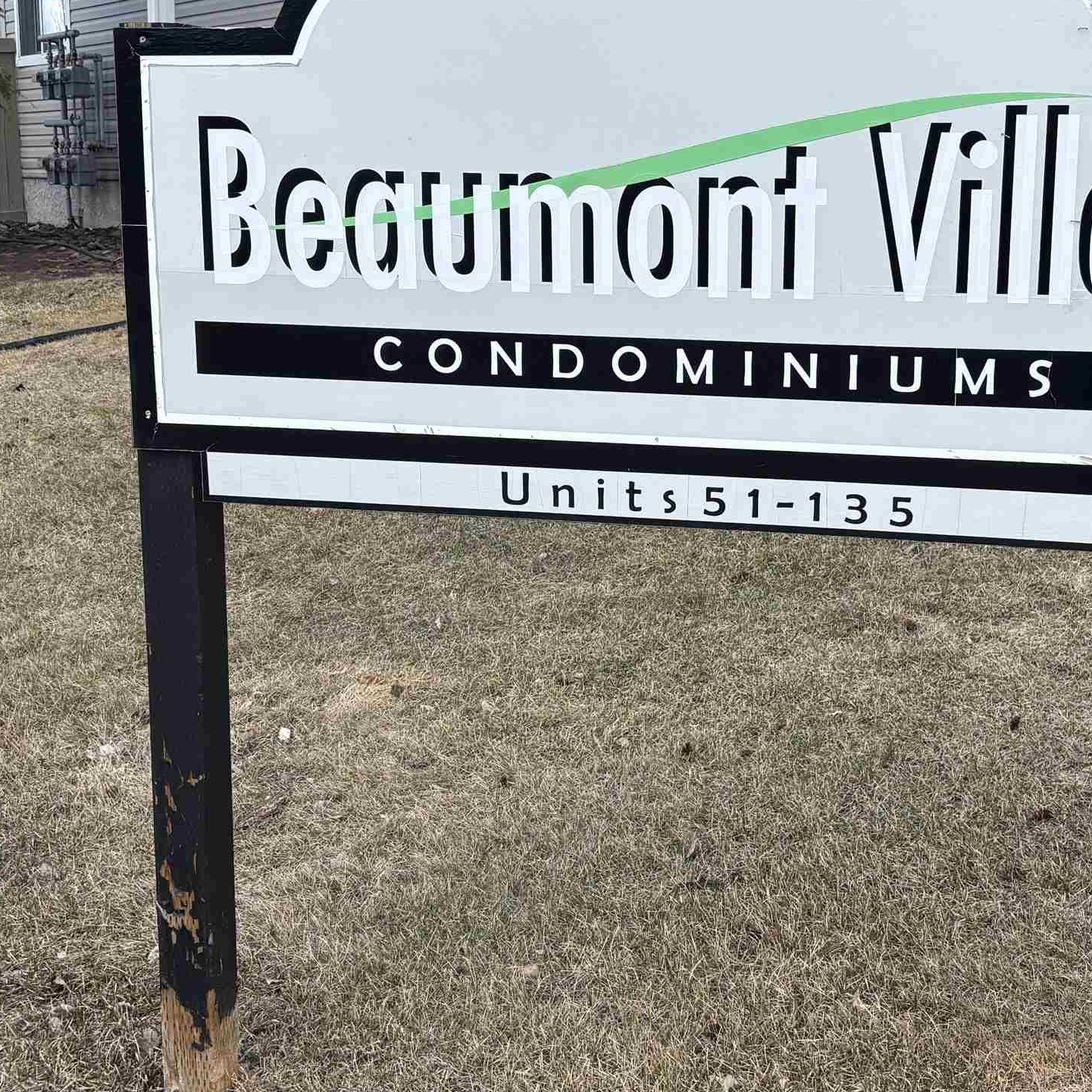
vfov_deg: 34.7
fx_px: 1749
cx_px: 719
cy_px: 504
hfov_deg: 34.4
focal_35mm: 49
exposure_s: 1/1080
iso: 50
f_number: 1.6
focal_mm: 5.96
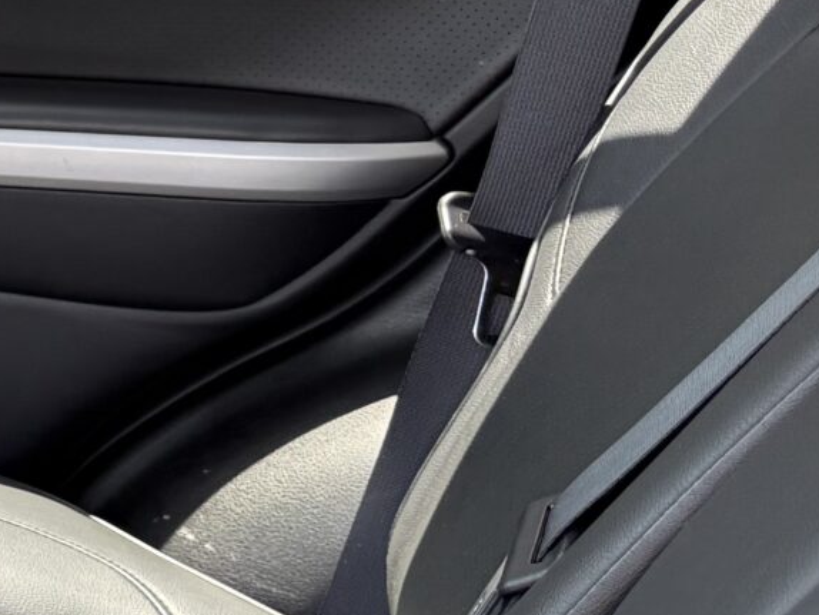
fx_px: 2533
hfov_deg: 14.1
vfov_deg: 13.8
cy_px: 214
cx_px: -999
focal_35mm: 107
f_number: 1.78
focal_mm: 6.76
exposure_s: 1/161
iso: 125
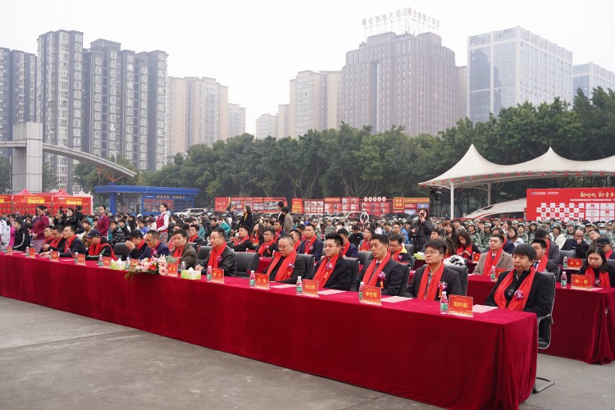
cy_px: 205
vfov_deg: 36.9
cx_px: 308
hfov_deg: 53.1
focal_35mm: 36
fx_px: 615
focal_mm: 36
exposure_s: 1/200
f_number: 2.8
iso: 320
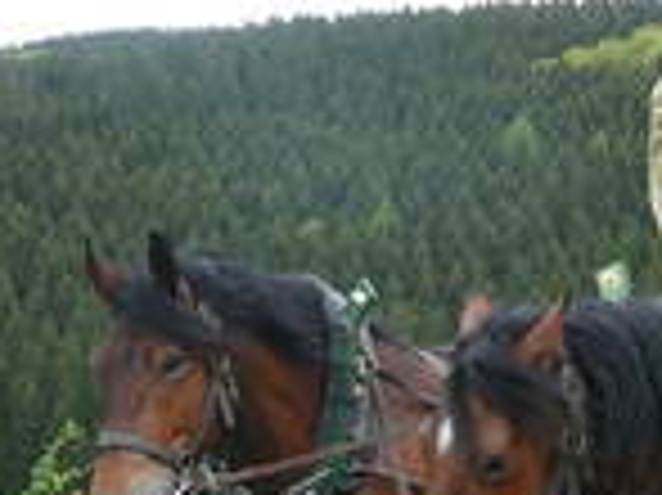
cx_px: 599
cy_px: 446
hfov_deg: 22.0
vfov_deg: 16.7
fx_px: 1662
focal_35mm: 87
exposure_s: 1/160
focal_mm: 5.2
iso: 100
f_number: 3.5
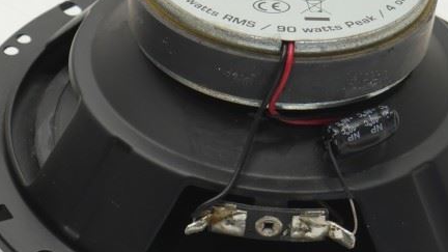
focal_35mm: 187
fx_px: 2221
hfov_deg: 11.3
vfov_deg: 6.5
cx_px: -54
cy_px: 137
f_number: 5.4
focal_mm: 29
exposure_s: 1/100
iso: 200
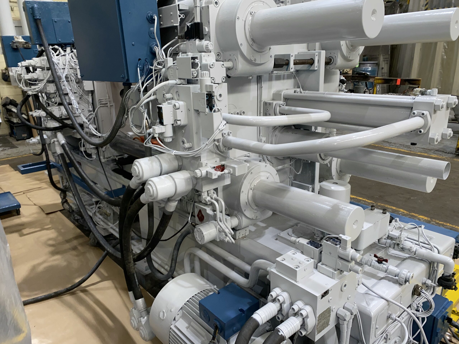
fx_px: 345
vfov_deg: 53.1
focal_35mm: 26
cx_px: 230
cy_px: 172
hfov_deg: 67.3
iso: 32
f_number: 1.8
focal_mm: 4.25
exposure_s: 1/63
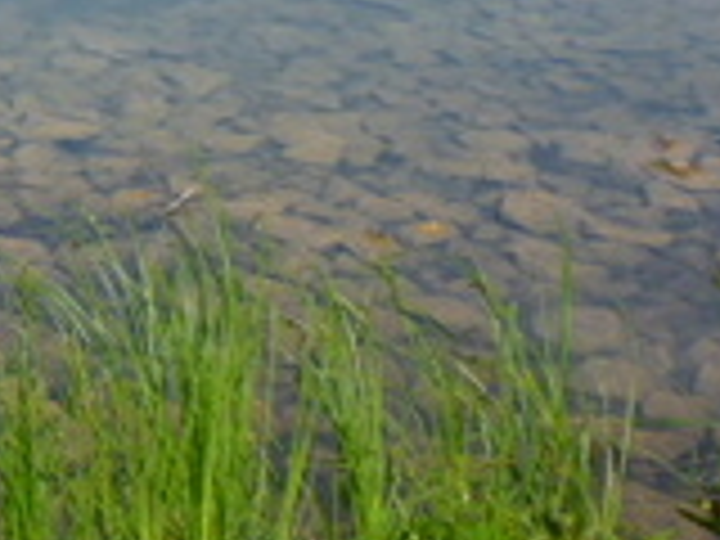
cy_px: -140
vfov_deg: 15.1
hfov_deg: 18.3
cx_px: -392
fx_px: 1955
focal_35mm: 94
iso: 100
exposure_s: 1/800
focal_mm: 4.5
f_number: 3.1
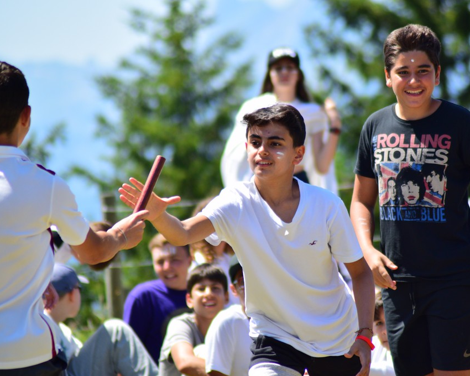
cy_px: 188
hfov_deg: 5.4
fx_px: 4952
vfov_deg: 4.3
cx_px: 280
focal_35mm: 356
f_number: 4.8
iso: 320
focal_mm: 210
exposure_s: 1/1250
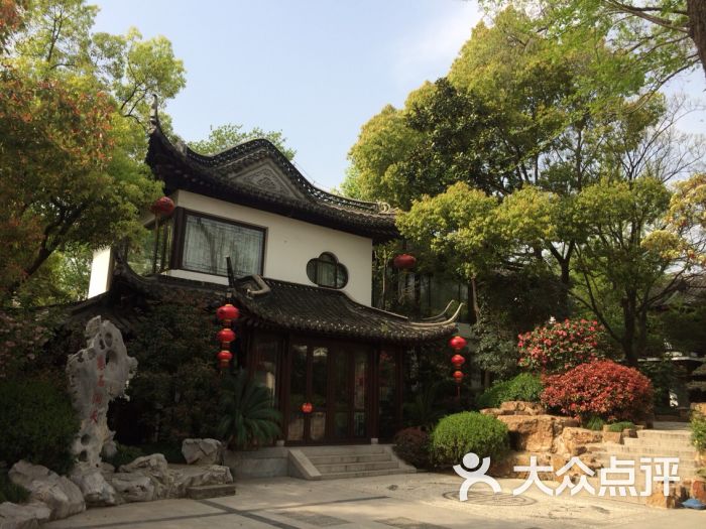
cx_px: 353
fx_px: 612
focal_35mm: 30
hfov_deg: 60.0
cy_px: 264
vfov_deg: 46.8
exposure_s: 1/1080
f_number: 2.2
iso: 32
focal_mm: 4.12
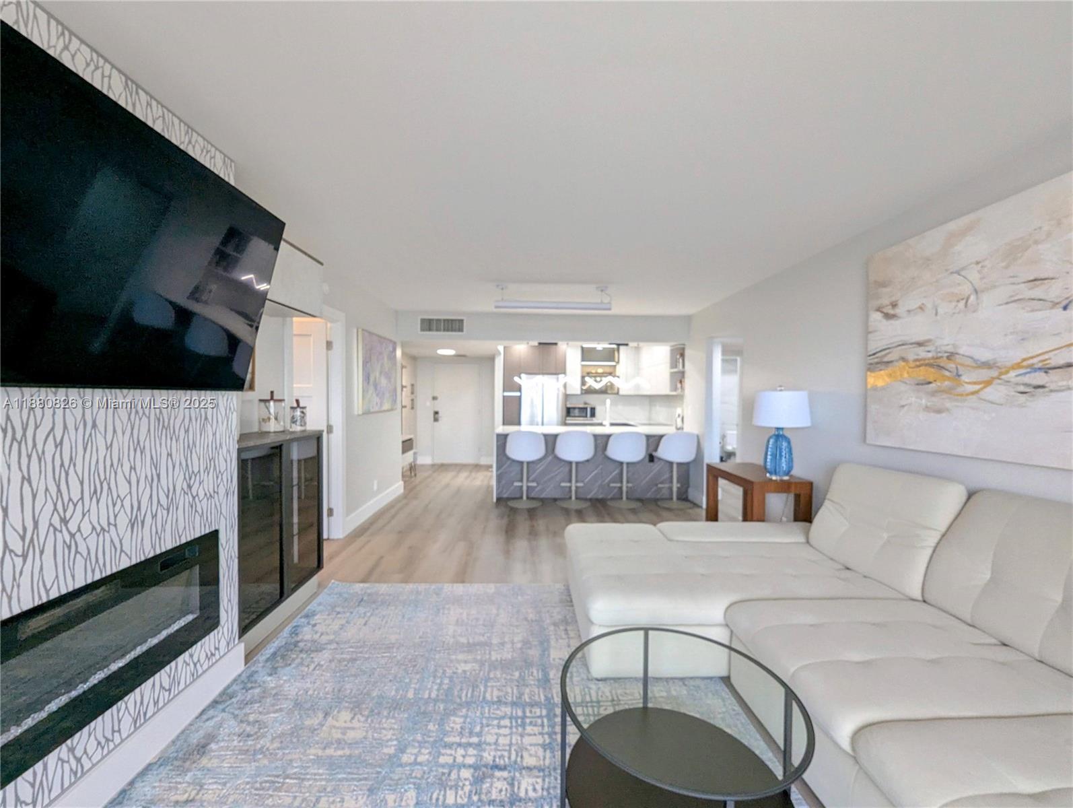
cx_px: 536
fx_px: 404
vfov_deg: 90.1
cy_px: 404
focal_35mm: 13
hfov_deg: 106.1
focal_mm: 1.95
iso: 165
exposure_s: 1/60
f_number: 2.2
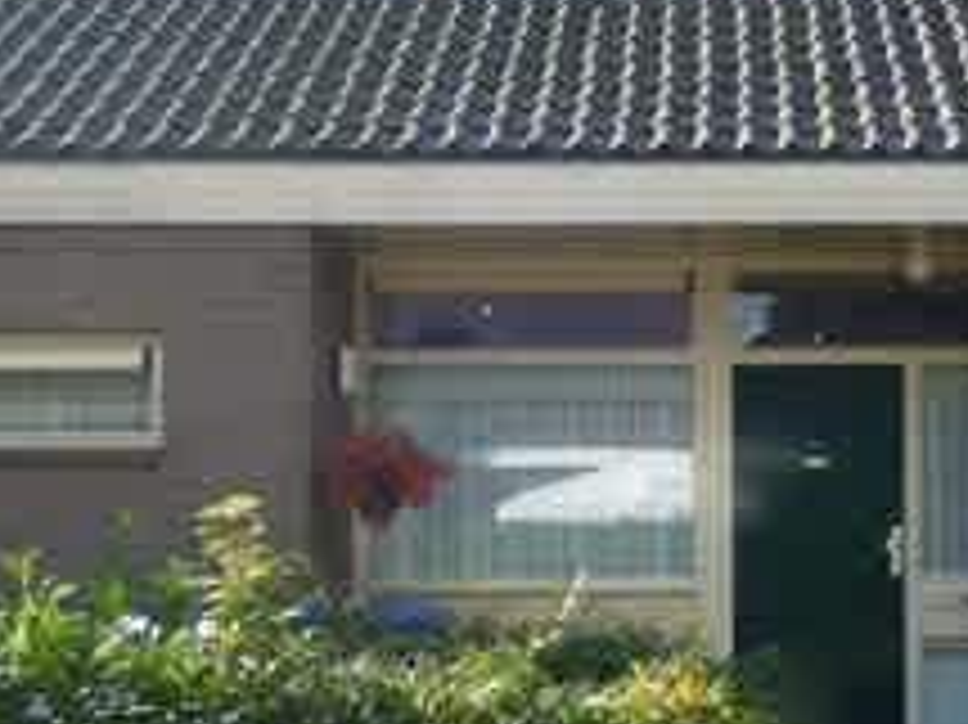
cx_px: 786
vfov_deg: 21.8
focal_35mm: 67
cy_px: 513
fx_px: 1873
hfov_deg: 28.3
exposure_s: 1/320
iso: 100
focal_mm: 5
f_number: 3.1
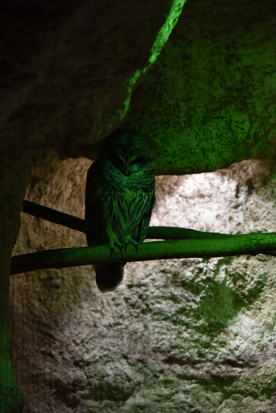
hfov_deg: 11.4
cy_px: 206
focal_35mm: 120
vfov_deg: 17.1
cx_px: 138
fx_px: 1379
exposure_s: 1/250
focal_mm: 120
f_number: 4
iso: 7200
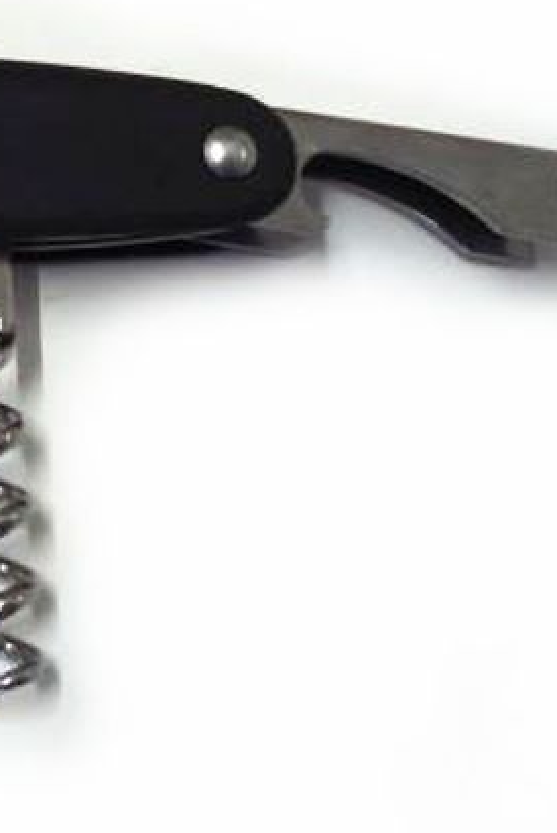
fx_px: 1691
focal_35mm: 73
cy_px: 256
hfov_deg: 17.6
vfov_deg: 27.5
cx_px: -159
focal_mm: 6
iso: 160
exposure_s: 1/30
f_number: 2.8
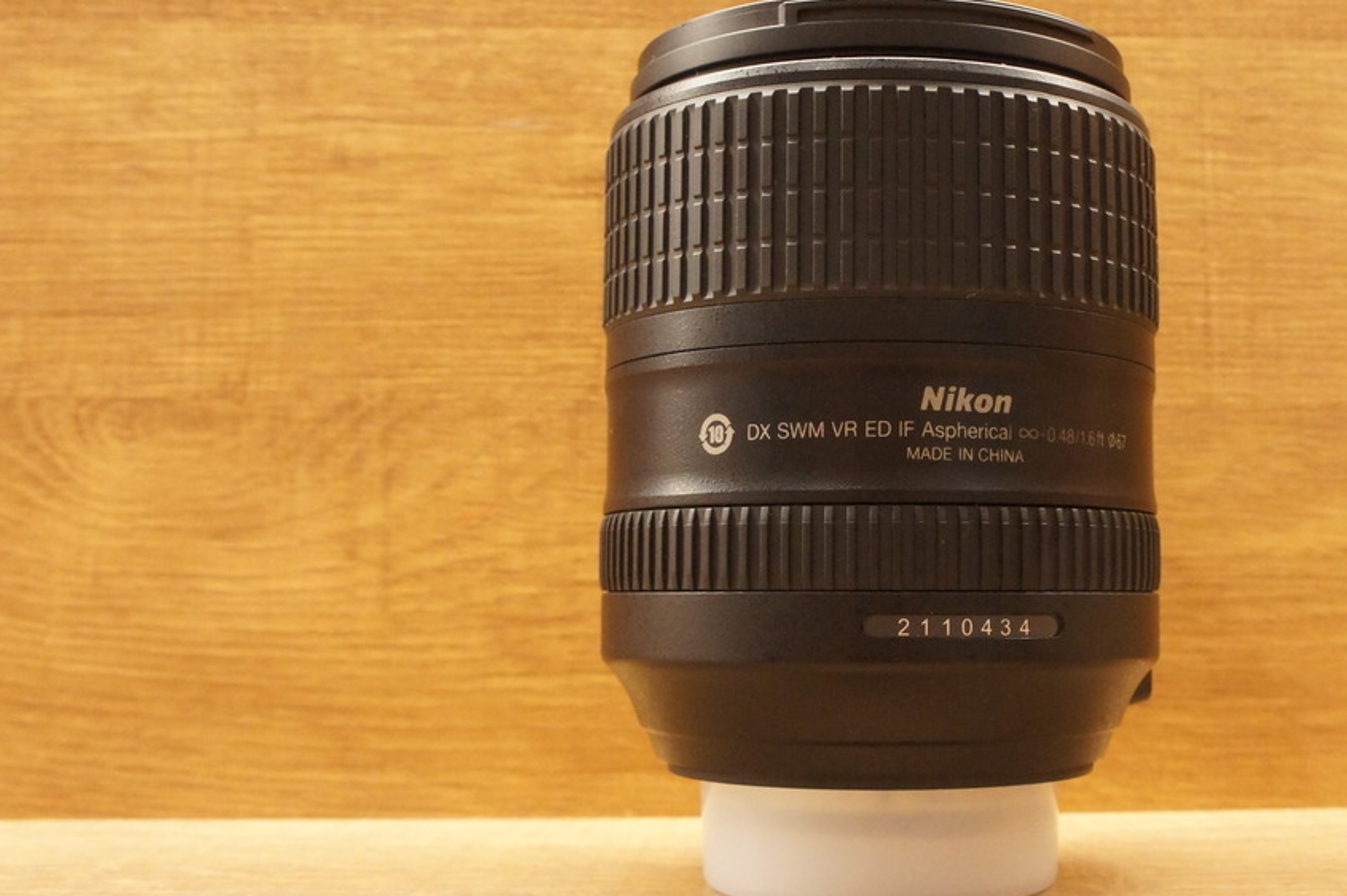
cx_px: 888
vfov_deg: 30.0
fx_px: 1672
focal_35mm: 45
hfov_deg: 43.3
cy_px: 412
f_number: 9
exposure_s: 1/60
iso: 3200
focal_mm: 21
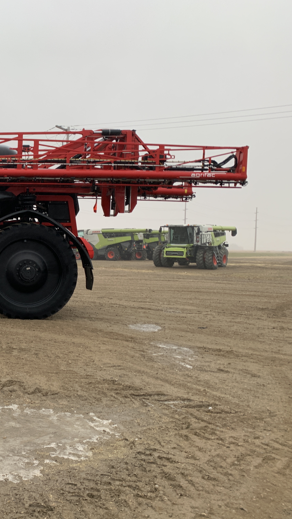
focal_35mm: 38
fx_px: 523
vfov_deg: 52.8
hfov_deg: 28.0
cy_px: 260
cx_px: -41
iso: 32
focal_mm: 4.25
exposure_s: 1/122
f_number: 1.8
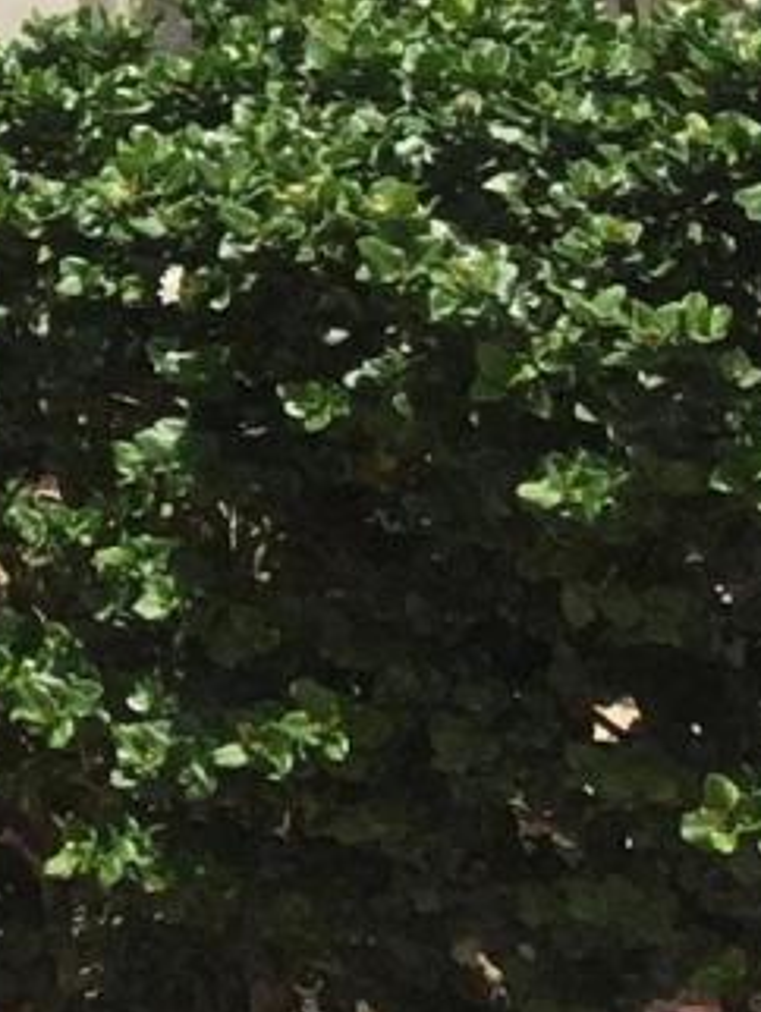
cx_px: -1462
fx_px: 5269
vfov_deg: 10.7
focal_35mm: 180
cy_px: -383
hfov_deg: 7.4
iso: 32
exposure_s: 1/2639
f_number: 2.2
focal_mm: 4.15
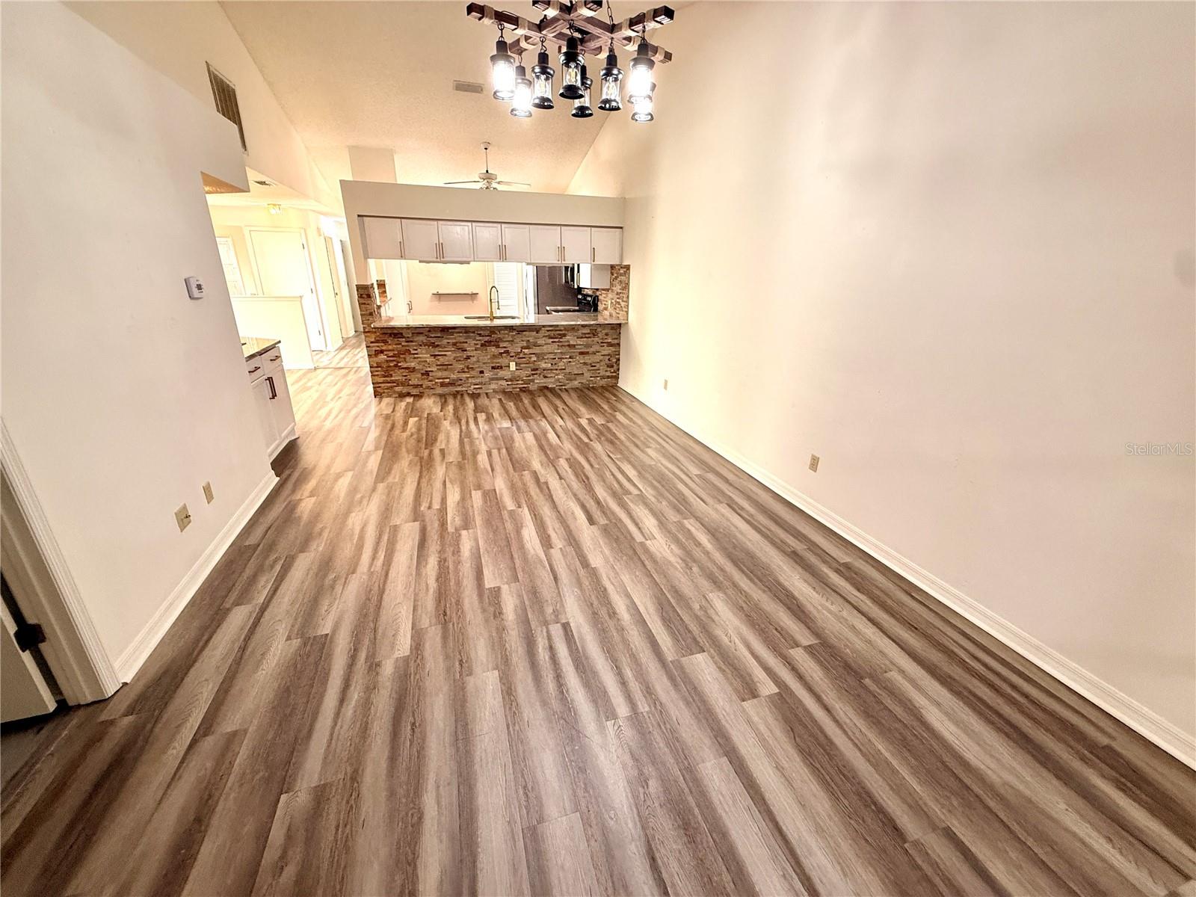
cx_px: 598
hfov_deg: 102.1
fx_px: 484
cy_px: 448
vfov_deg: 85.7
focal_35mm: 14
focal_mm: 2.22
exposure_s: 1/60
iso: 200
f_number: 2.2
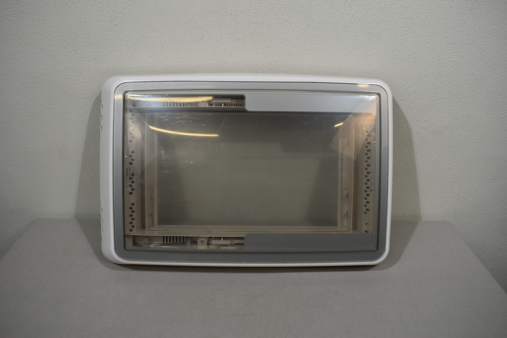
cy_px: 169
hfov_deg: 67.4
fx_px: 380
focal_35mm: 27
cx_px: 254
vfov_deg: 47.9
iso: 320
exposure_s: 1/125
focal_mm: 18
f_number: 5.6
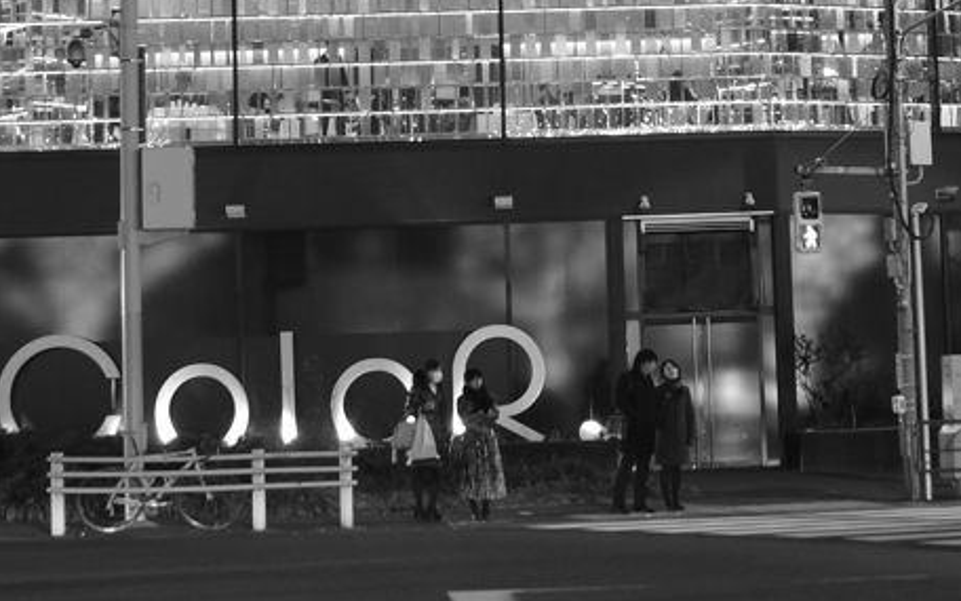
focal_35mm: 103
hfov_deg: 19.9
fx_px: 2698
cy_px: -23
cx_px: 807
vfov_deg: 12.5
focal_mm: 30
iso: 640
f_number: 2
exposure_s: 1/8
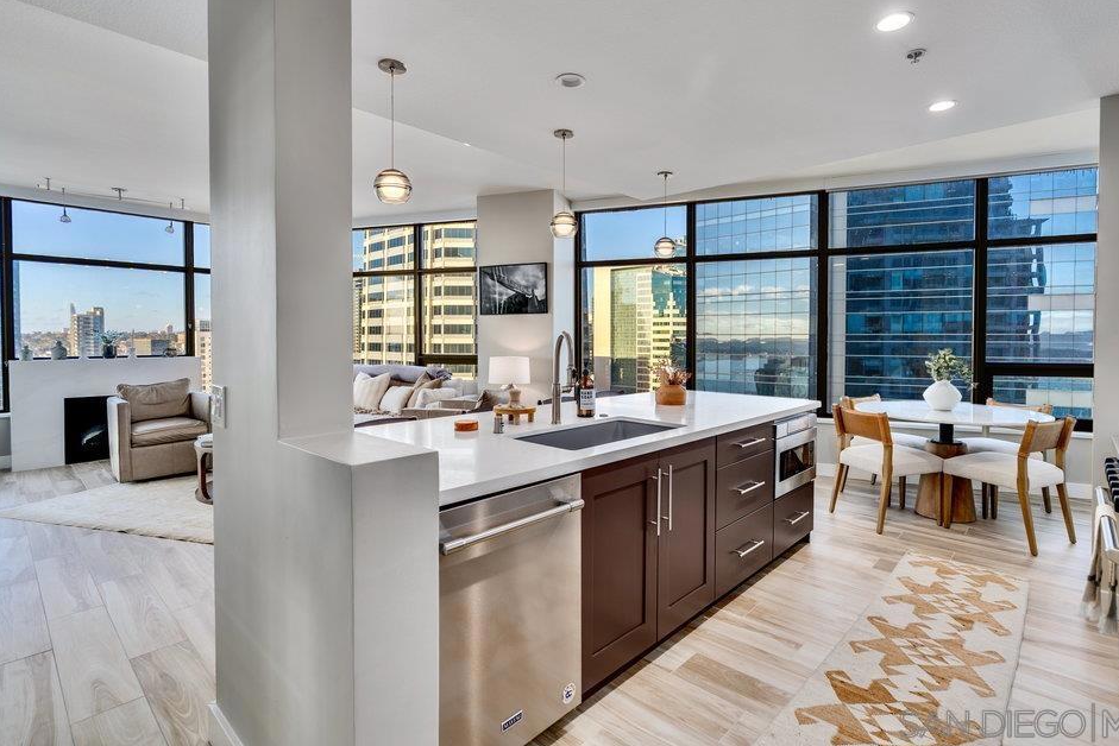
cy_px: 353
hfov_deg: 93.2
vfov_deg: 70.4
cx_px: 590
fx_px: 529
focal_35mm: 17
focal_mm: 16
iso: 125
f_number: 5.6
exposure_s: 1/60
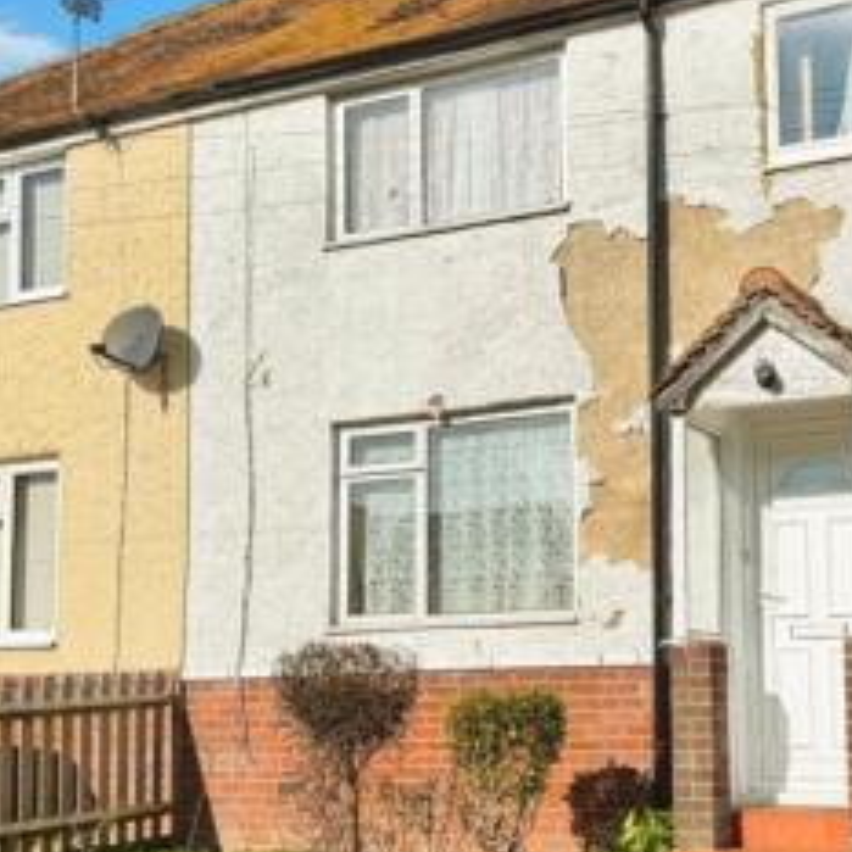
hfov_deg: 31.6
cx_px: 644
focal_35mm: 53
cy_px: 364
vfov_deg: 32.2
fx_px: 1476
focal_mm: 6.76
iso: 80
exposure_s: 1/12346
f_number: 1.78
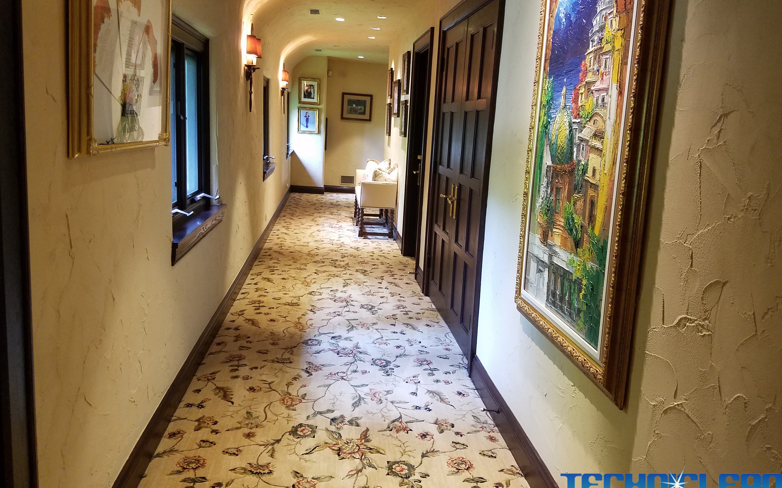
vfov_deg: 44.4
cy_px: 211
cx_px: 390
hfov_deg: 66.5
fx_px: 597
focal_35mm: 28
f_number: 1.7
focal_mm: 4.2
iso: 160
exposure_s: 1/24
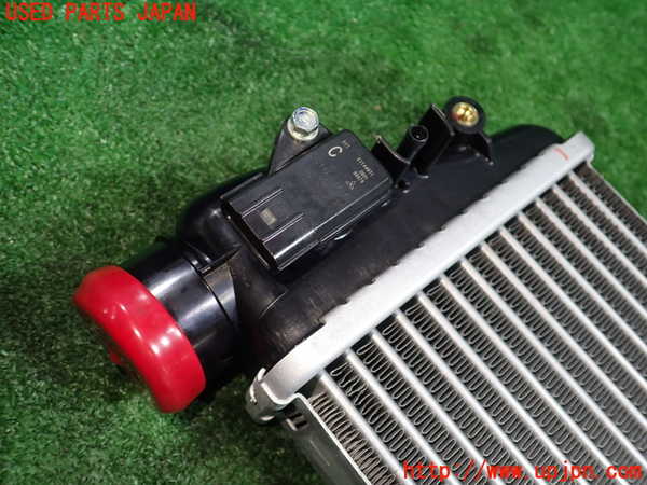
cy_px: 242
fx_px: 561
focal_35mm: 30
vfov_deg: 46.8
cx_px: 324
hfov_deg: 60.0
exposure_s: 1/30
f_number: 2.3
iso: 200
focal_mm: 5.4
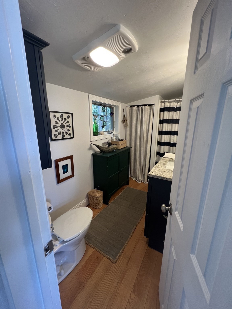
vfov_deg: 106.2
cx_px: 116
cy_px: 154
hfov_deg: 89.9
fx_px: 116
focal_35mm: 13
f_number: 1.8
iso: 125
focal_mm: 1.57
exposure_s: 1/60
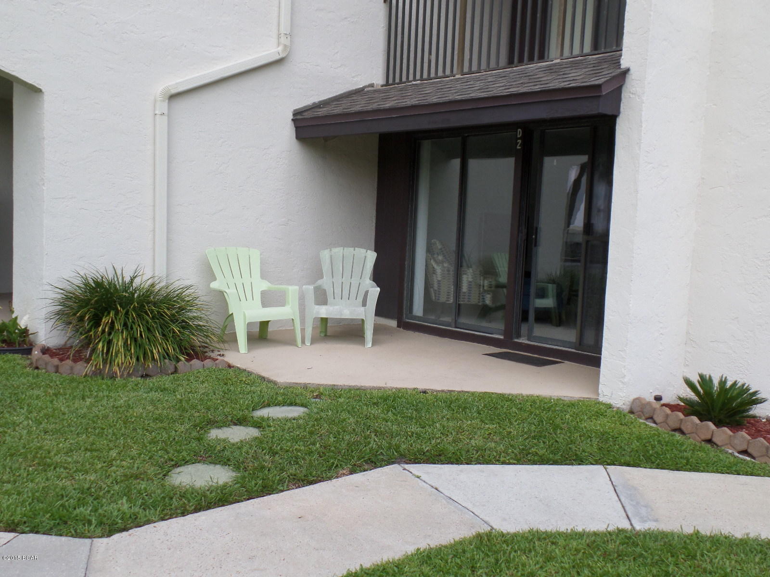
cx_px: 385
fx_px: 779
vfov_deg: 40.7
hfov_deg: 52.6
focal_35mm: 35
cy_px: 288
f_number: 3.4
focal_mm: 6.2
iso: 100
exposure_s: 1/750
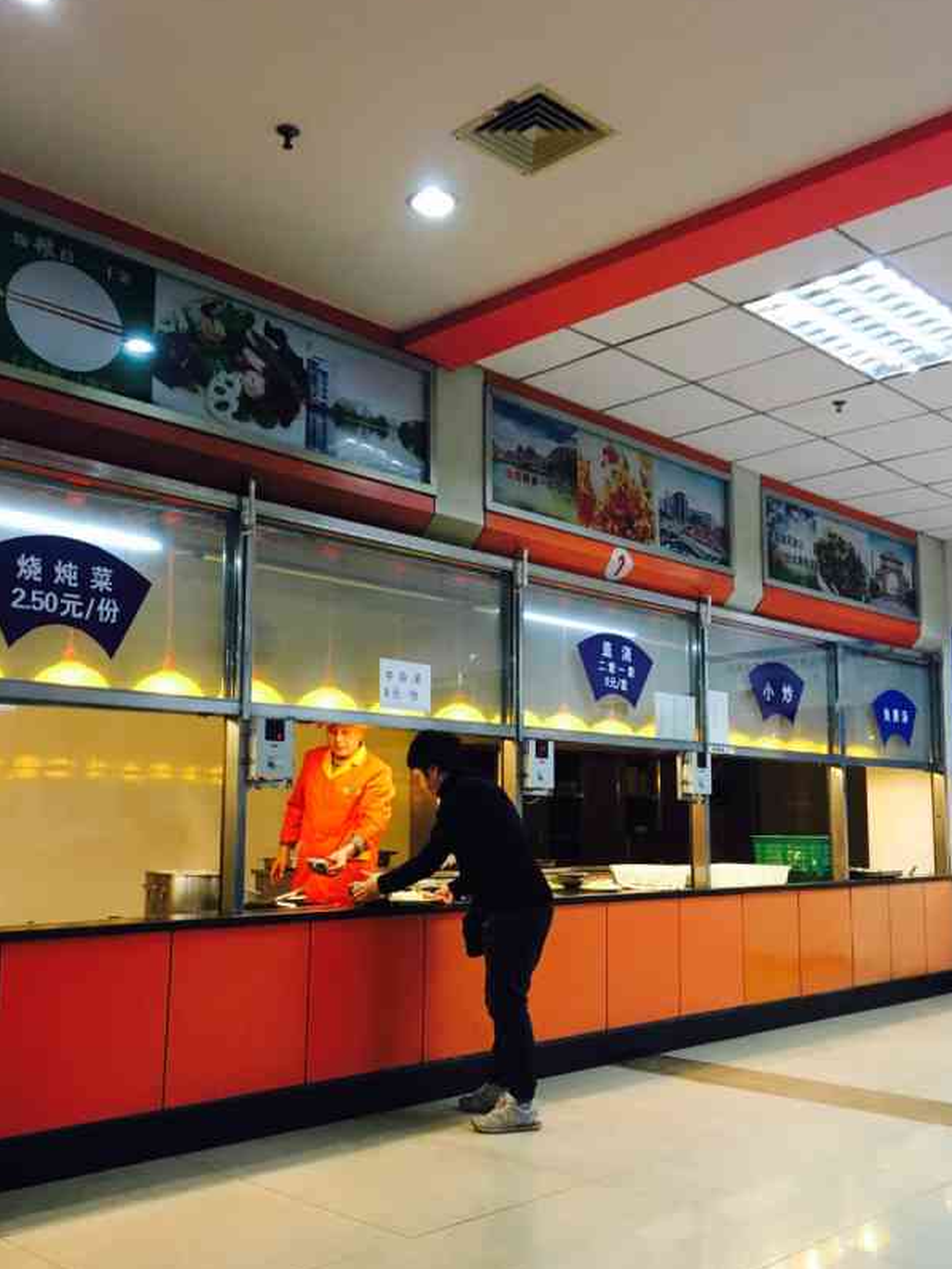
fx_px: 1247
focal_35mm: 34
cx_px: 453
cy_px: 694
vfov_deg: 53.9
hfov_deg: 41.8
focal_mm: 4.15
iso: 125
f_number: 2.2
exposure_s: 1/33
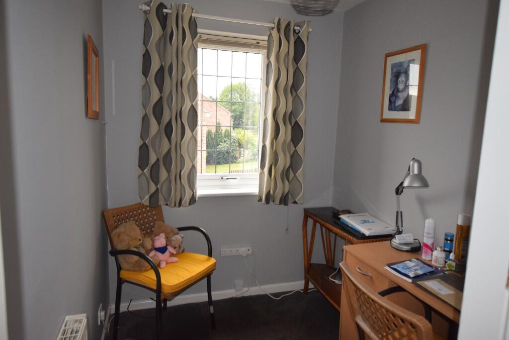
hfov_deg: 73.7
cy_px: 170
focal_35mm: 24
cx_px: 254
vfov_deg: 53.1
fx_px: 339
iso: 800
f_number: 4.5
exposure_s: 1/80
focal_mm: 16
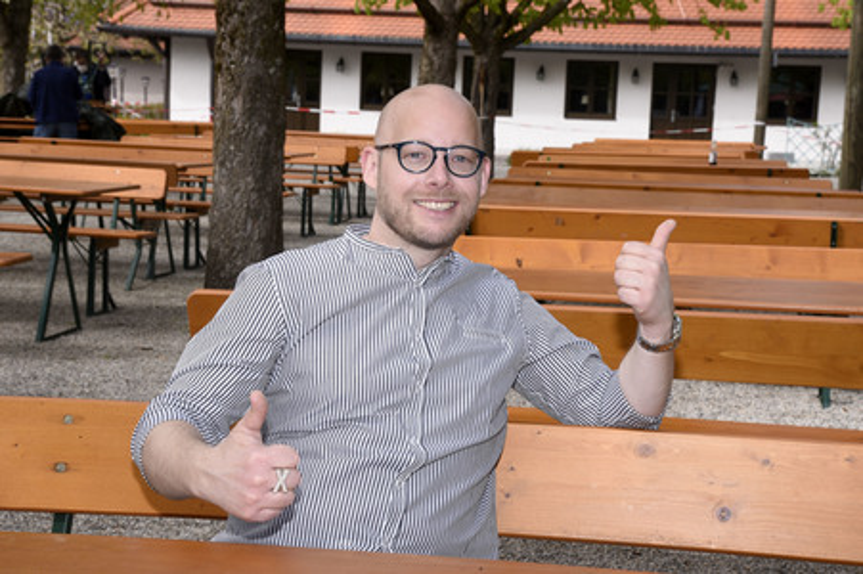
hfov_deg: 34.5
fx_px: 1389
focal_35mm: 58
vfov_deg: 23.3
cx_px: 432
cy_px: 287
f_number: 10
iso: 250
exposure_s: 1/160
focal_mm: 58
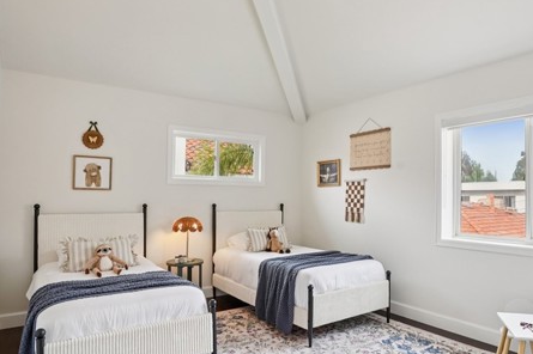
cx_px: 325
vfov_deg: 54.7
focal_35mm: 23
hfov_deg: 75.1
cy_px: 209
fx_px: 340
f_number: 8
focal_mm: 16
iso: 400
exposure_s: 1/40
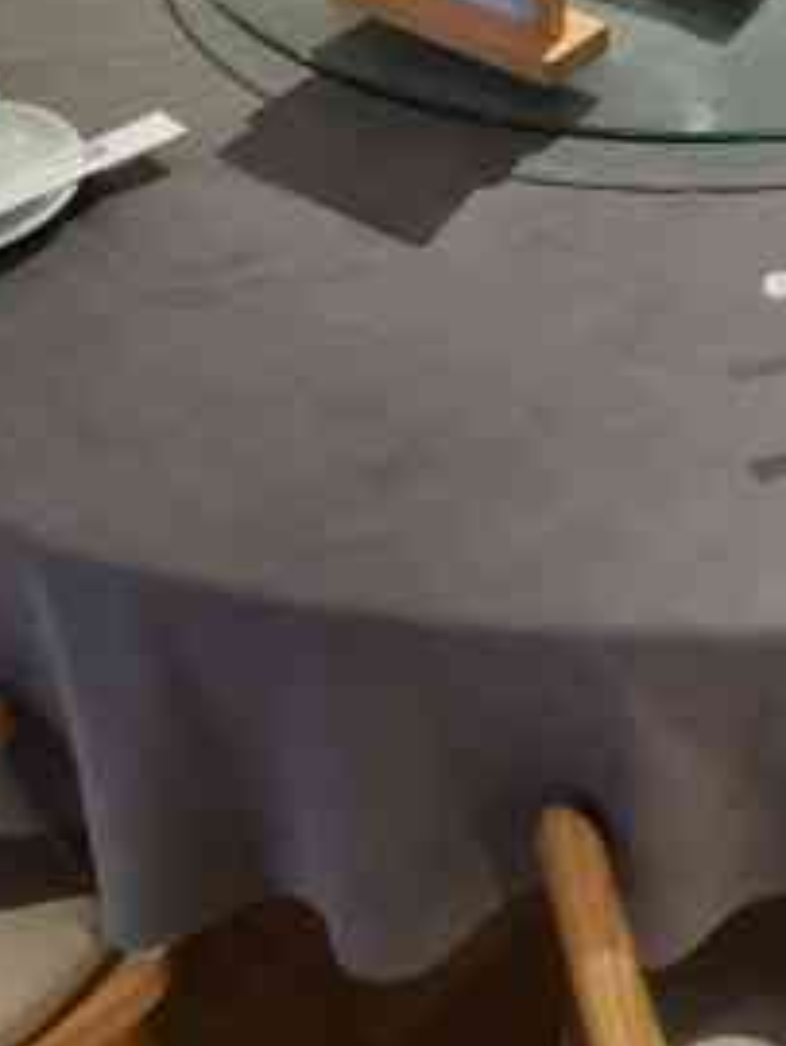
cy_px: -420
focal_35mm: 69
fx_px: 2086
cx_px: 813
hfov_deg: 20.6
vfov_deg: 23.7
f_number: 2.2
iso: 320
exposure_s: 1/25
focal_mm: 2.26
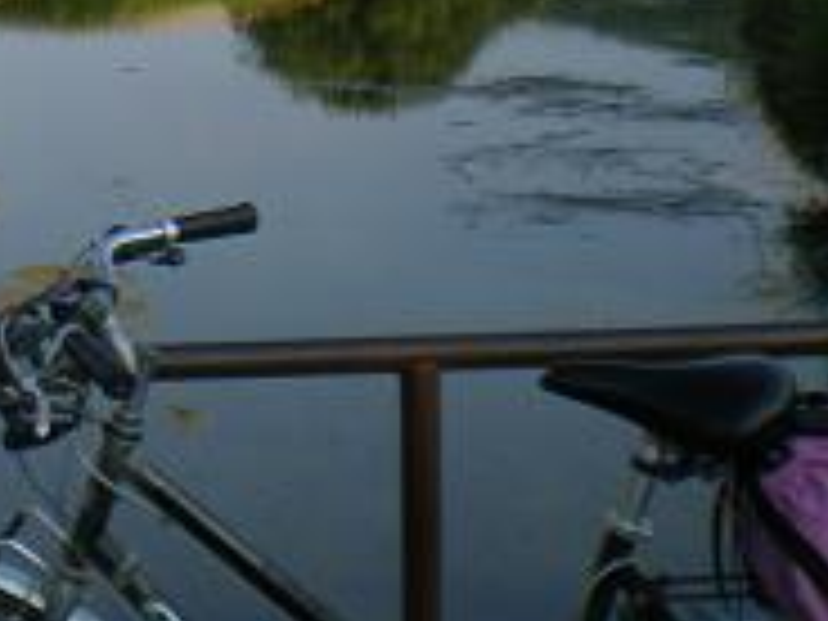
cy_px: -68
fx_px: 2607
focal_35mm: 109
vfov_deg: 13.3
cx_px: -140
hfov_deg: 17.3
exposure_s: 1/250
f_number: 4.6
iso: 64
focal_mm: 6.3
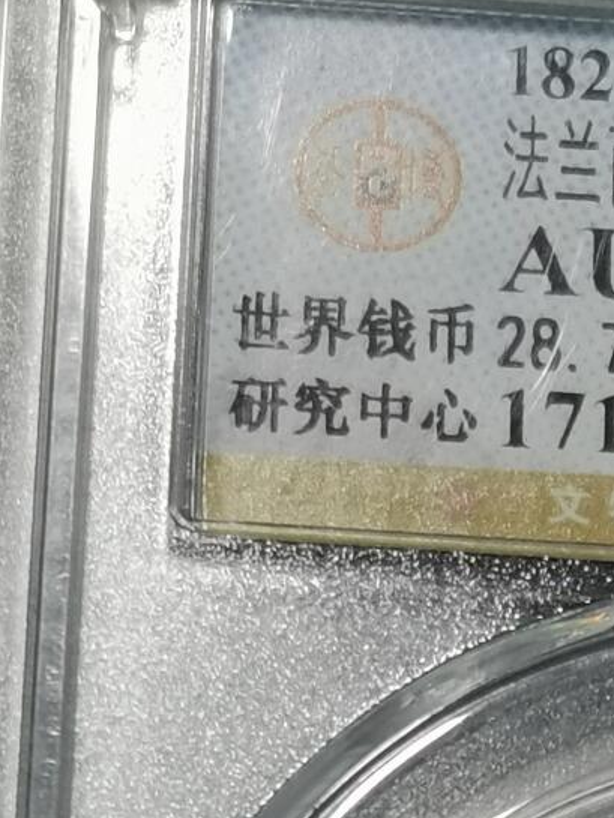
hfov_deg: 6.4
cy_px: 937
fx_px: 5461
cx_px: 772
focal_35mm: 231
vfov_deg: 8.5
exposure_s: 1/100
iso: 64
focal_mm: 5.58
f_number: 1.8
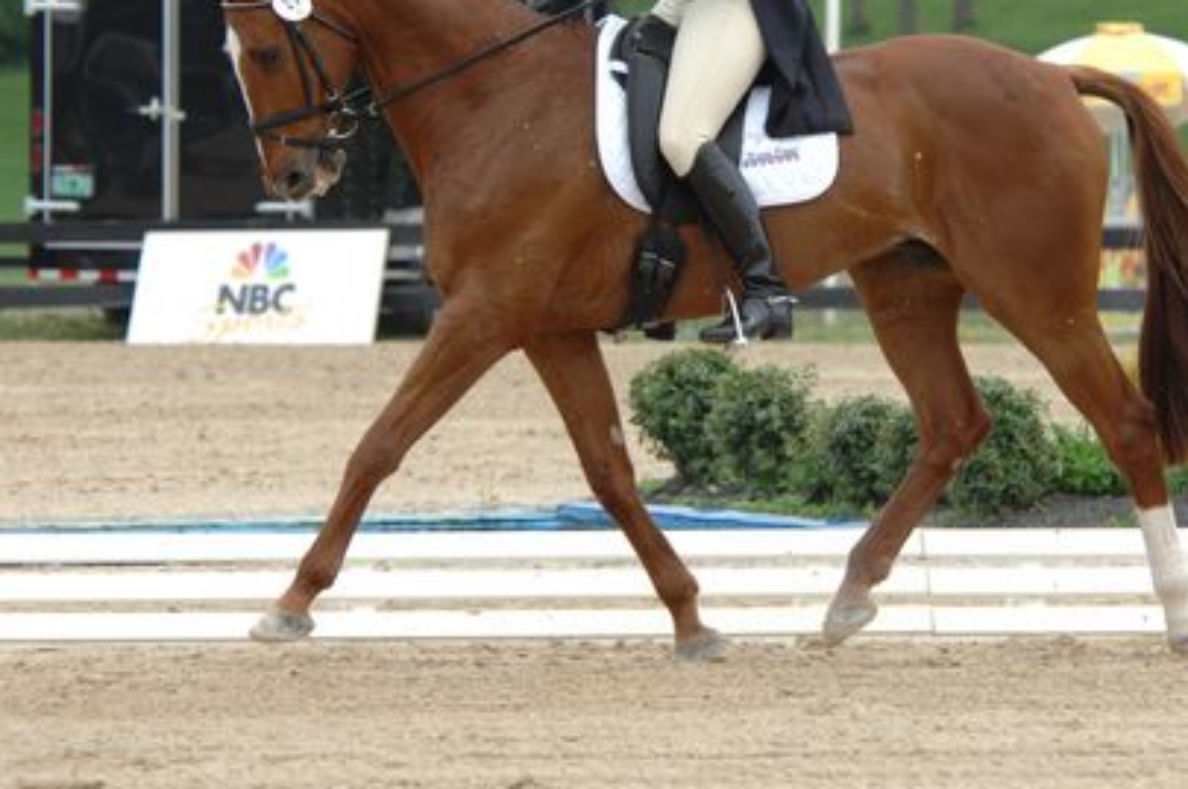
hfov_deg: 5.3
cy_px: 213
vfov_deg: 3.5
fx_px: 12880
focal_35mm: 391
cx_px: 769
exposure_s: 1/500
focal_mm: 165
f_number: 5
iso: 200
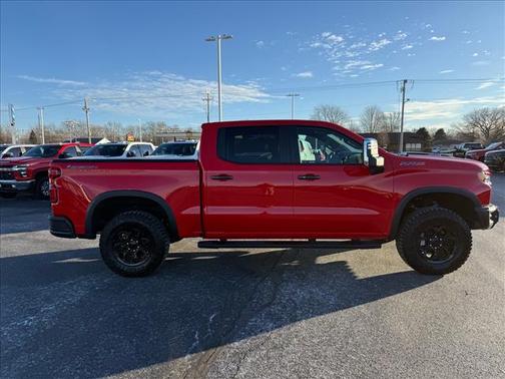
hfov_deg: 71.6
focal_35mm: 24
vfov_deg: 56.8
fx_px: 350
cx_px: 252
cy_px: 190
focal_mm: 6.76
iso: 80
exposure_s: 1/2445
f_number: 1.78
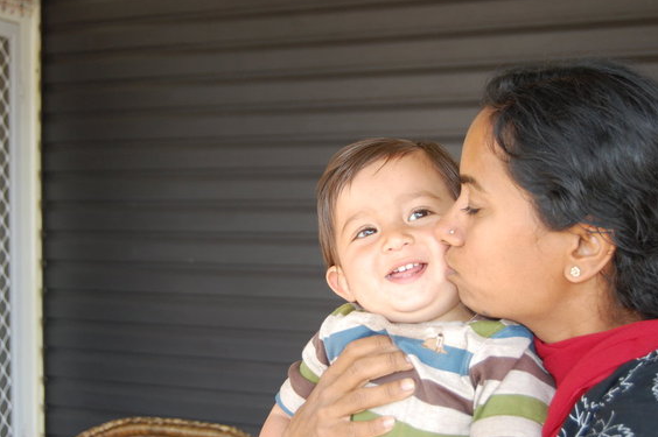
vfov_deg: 22.7
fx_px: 1088
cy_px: 233
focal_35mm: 60
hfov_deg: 33.6
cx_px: 346
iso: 400
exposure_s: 1/250
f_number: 4.8
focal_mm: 35
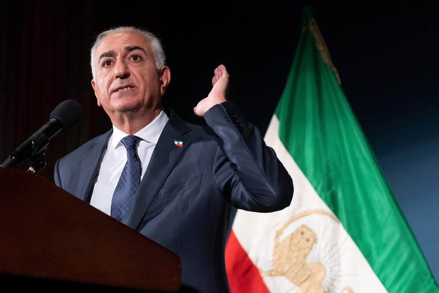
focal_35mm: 121
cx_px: 220
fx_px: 1476
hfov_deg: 16.9
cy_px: 146
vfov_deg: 11.3
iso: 3200
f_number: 2.8
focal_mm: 81
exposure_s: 1/500
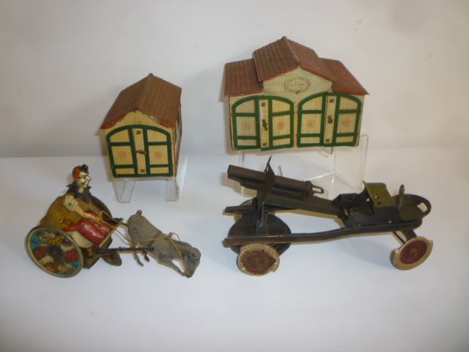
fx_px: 393
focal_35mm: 29
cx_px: 234
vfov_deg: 48.2
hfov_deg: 61.7
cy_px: 176
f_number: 3.3
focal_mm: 5.2
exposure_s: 1/30
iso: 100
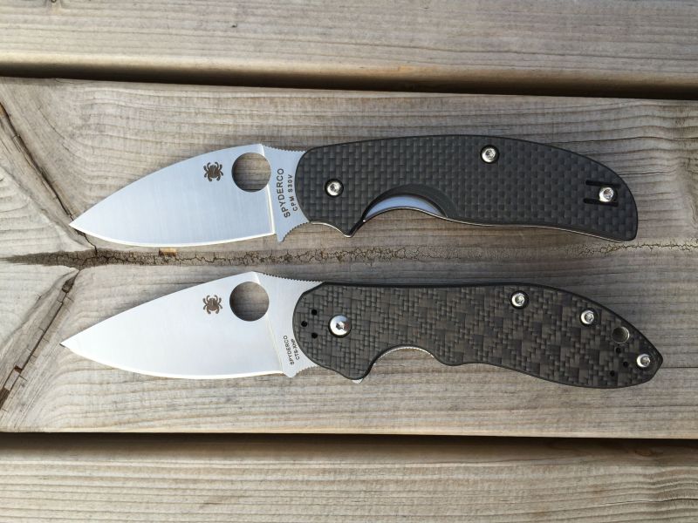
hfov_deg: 61.7
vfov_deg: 48.2
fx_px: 585
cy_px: 262
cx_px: 349
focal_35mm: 29
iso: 32
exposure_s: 1/370
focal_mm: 4.15
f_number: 2.2
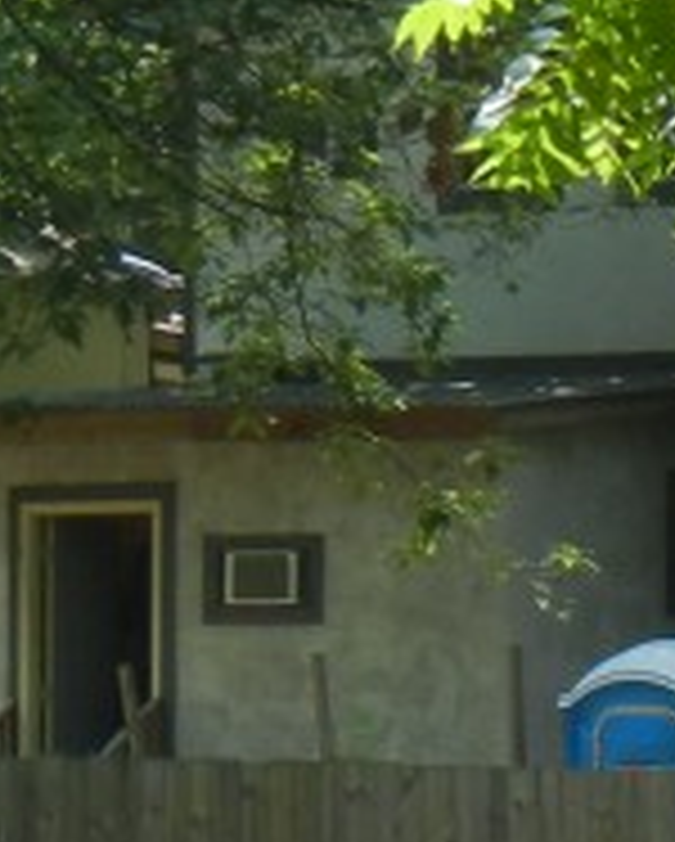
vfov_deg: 4.1
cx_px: 882
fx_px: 11842
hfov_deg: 3.3
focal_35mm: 475
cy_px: 1166
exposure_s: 1/227
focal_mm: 16
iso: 160
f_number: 4.4
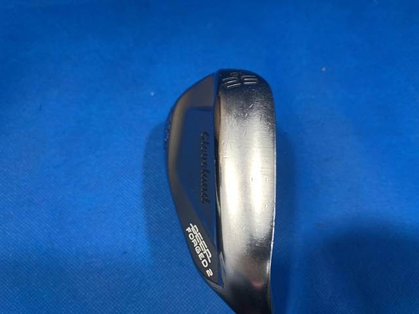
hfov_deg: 67.3
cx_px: 210
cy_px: 157
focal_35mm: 26
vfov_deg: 53.1
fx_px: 315
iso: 100
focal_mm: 4.25
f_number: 1.8
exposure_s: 1/60
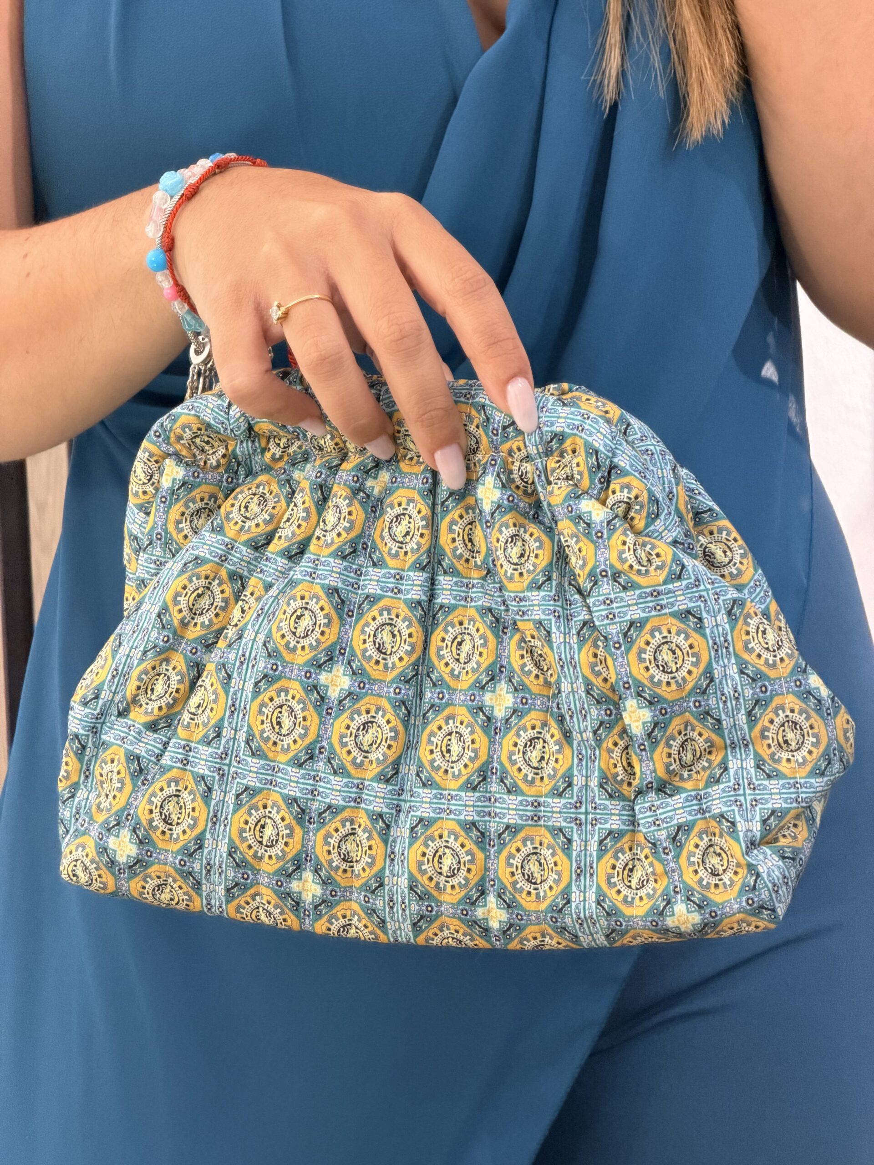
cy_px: 582
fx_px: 3366
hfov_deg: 14.8
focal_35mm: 100
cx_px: 437
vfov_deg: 19.6
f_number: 2.8
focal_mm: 16.89
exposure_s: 1/100
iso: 400
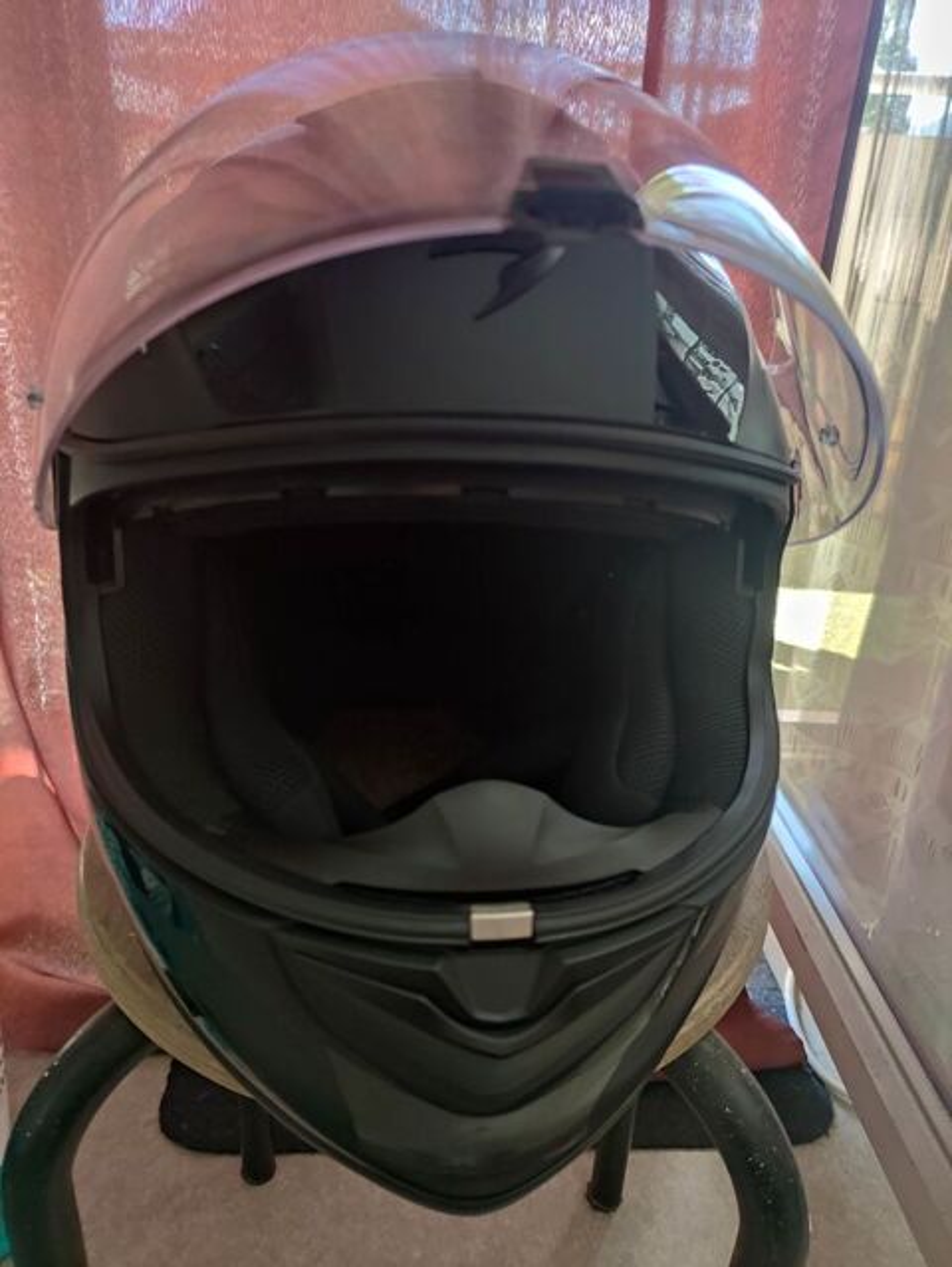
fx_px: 916
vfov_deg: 69.4
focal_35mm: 25
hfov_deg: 54.9
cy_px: 634
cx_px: 476
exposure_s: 1/25
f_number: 1.89
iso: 1093
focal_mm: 5.43
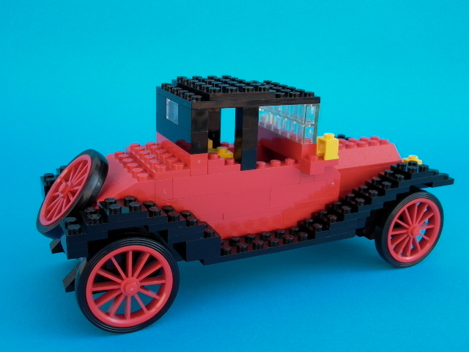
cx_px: 234
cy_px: 176
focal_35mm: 38
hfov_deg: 49.0
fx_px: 515
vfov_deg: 37.7
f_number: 4.2
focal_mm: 8.19
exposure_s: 1/130
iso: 100
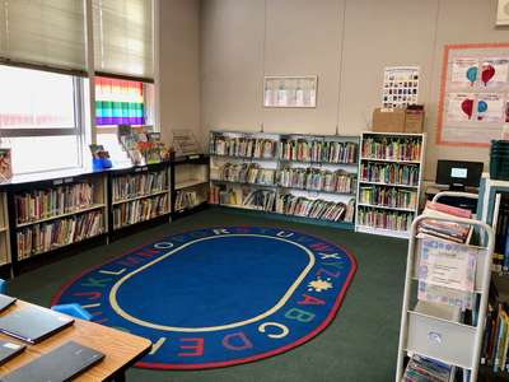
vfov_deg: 49.7
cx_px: 254
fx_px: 412
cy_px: 191
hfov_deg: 63.4
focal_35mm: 28
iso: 40
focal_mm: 4
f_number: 1.8
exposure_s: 1/20
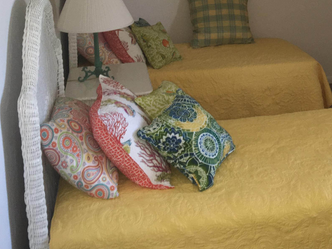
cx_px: 253
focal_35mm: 55
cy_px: 21
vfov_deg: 25.6
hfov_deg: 34.1
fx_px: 527
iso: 64
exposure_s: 1/20
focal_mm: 4.15
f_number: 2.2
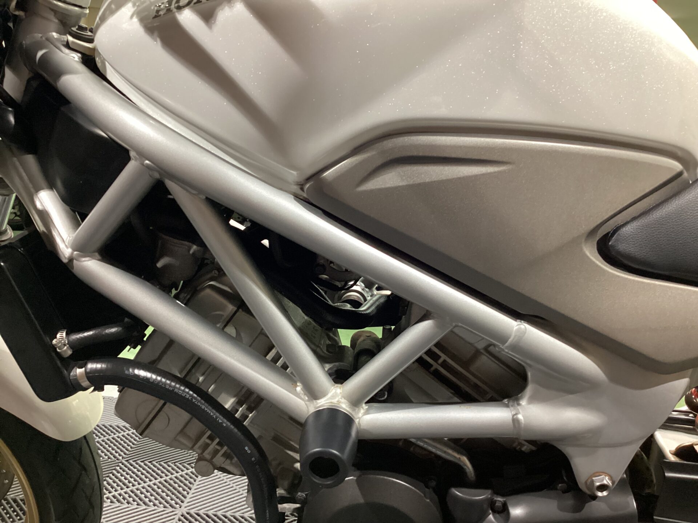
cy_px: 262
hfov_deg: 58.4
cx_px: 349
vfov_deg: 45.4
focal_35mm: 31
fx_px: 625
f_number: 2.4
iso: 400
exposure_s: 1/40
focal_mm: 3.3
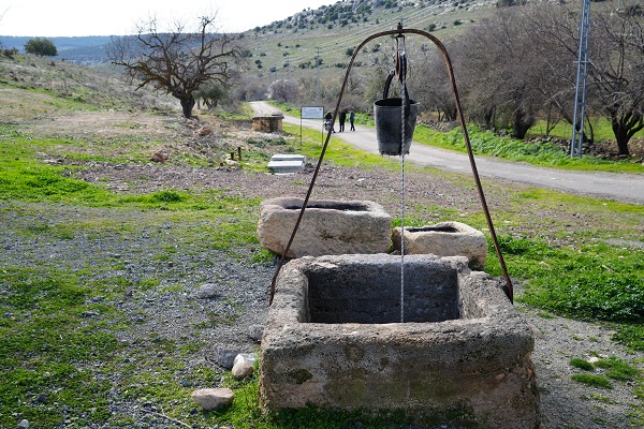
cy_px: 214
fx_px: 662
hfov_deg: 51.9
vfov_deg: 35.9
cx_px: 322
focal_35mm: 37
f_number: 7.1
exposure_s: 1/100
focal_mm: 37
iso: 100
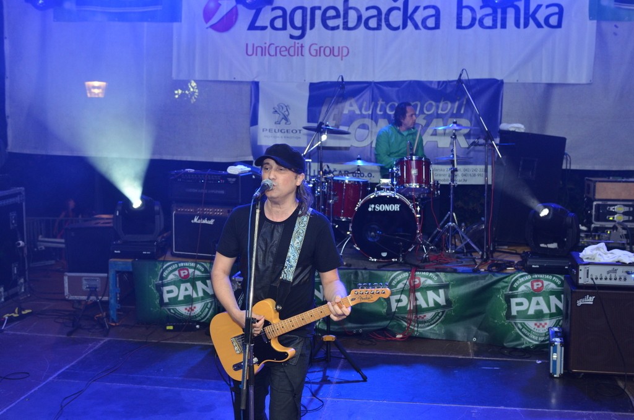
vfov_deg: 31.8
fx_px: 738
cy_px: 210
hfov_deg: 46.5
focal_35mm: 42
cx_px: 317
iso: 800
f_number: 4
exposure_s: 1/200
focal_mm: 28
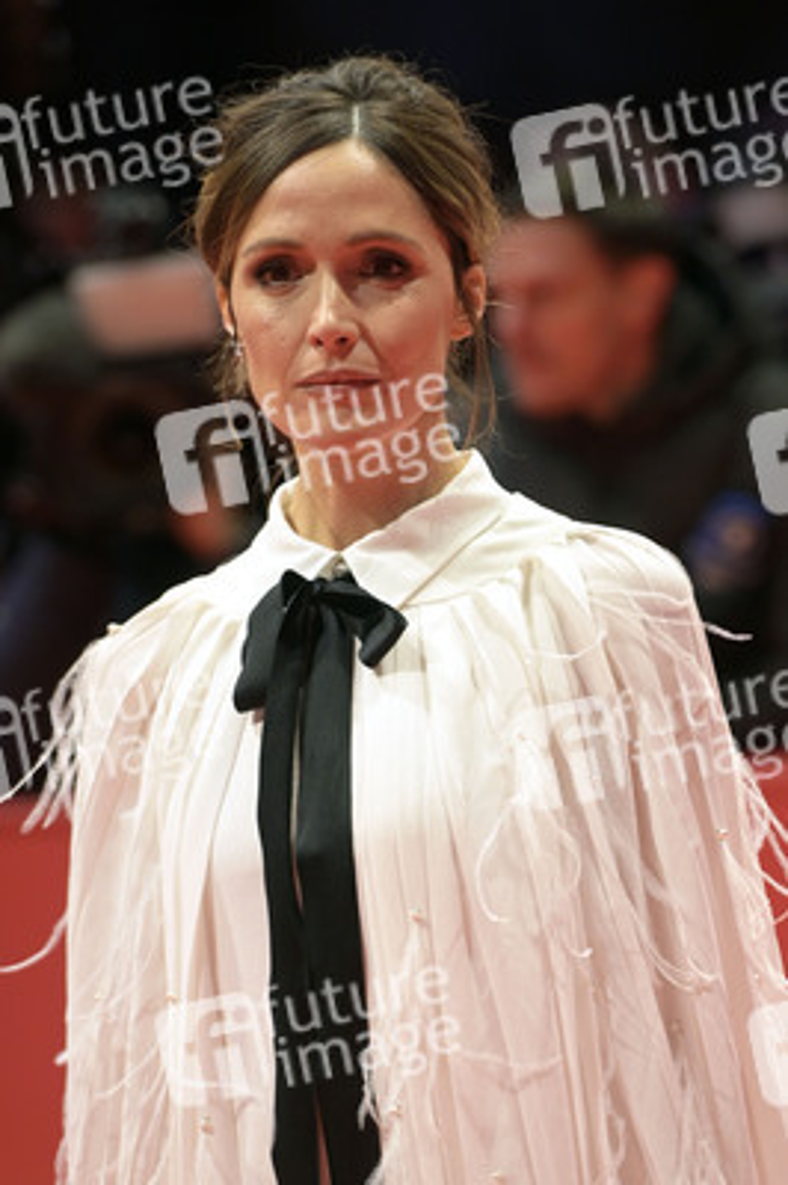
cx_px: 394
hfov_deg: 6.9
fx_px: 6578
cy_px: 592
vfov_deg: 10.3
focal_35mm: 200
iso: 2000
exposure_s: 1/250
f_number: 4.5
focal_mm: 200
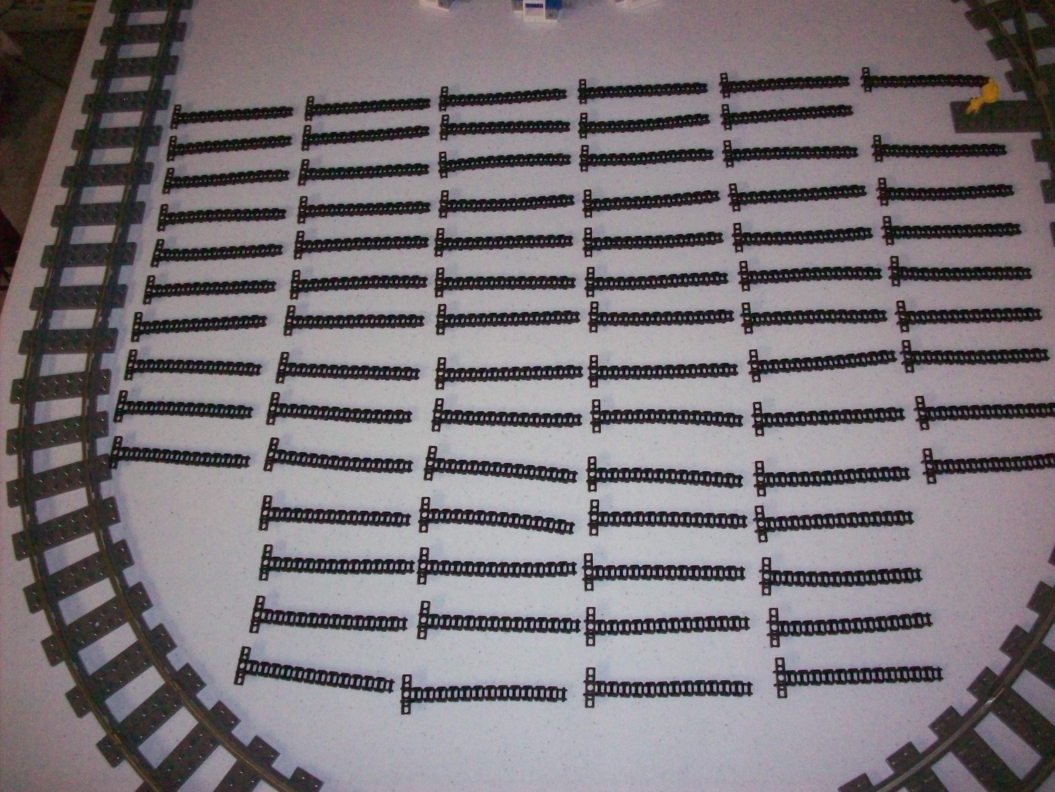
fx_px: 1128
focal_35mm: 37
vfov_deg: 38.7
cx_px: 528
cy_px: 396
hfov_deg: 50.1
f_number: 2.8
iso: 400
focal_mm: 6.2
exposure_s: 1/128
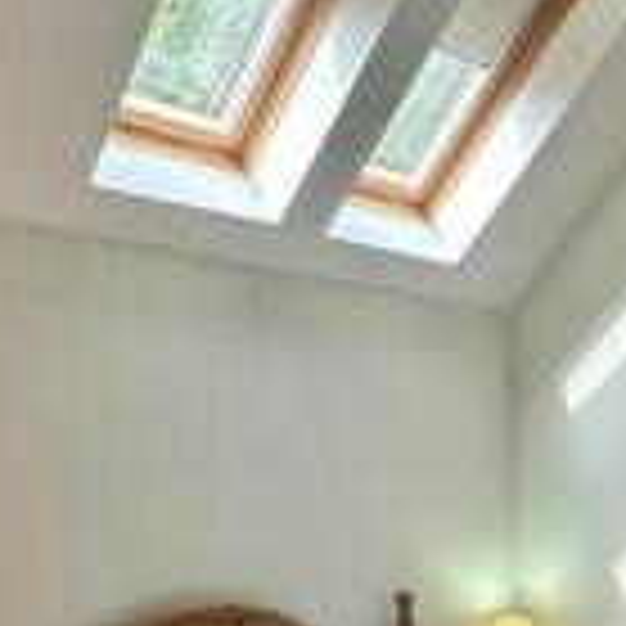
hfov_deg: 30.6
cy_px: 759
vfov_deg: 28.4
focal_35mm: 52
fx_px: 1064
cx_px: 619
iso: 50
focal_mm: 2.22
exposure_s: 1/100
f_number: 2.2
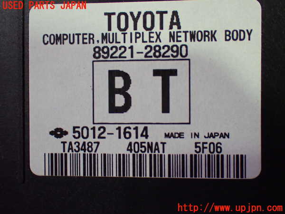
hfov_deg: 35.5
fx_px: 445
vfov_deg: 27.0
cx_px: 142
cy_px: 107
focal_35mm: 54
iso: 800
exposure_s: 1/60
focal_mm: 9.65
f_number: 3.3
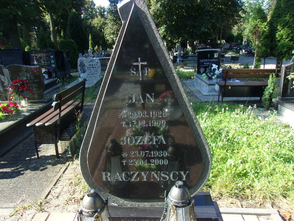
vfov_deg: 51.4
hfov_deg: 65.3
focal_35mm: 27
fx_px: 229
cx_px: 147
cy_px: 110
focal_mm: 4.9
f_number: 3
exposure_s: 1/210
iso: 80
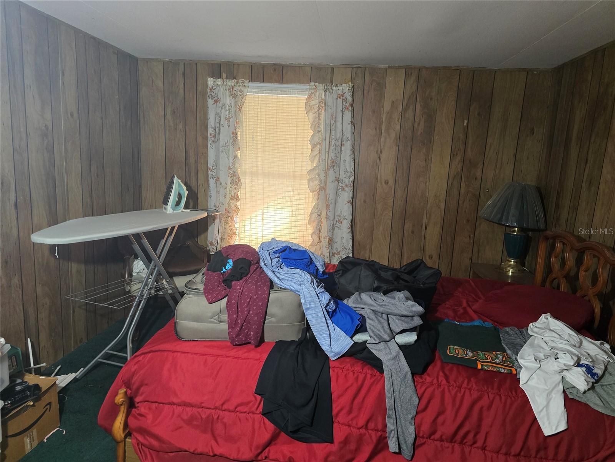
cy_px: 231
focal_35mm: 23
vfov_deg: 58.9
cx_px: 308
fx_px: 409
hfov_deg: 73.9
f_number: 1.7
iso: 640
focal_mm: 6.3
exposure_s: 1/60
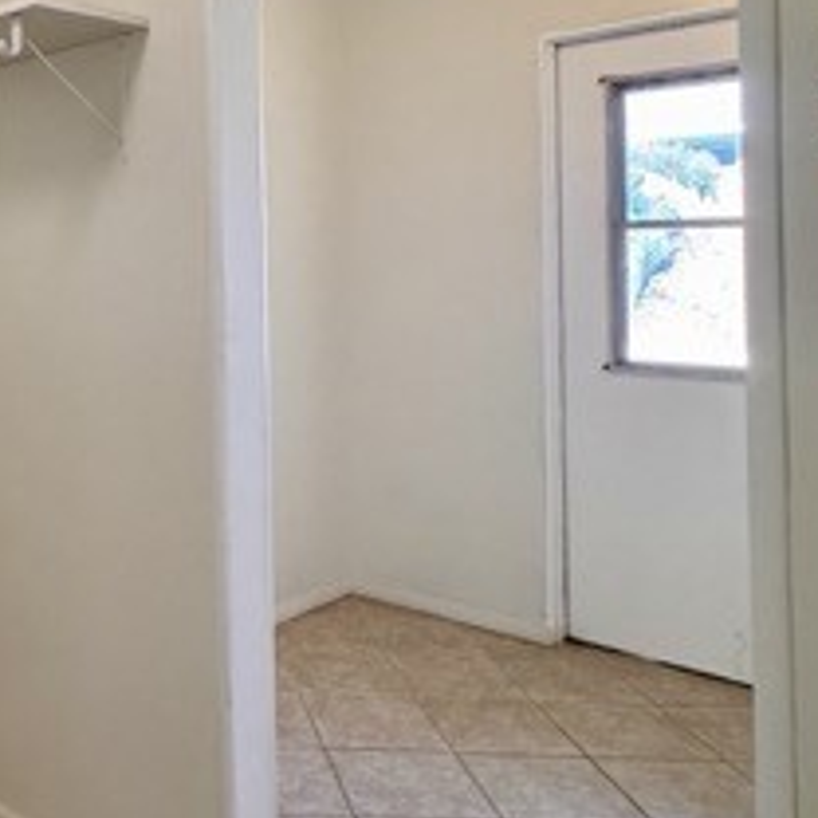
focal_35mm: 38
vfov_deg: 43.1
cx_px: -8
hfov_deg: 38.7
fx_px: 1016
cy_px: 260
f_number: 2.2
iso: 250
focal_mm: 2.22
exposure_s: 1/120
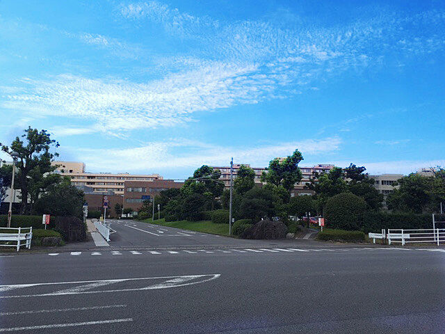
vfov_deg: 48.2
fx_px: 373
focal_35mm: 29
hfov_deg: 61.7
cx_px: 222
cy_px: 167
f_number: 2.2
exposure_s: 1/1199
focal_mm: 4.15
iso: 32
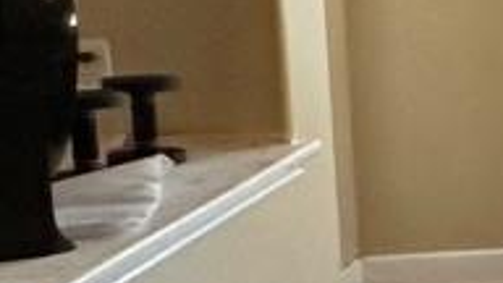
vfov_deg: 10.2
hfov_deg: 10.7
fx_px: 1587
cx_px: 1585
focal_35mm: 119
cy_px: 77
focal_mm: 2.22
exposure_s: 1/120
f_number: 2.2
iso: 250
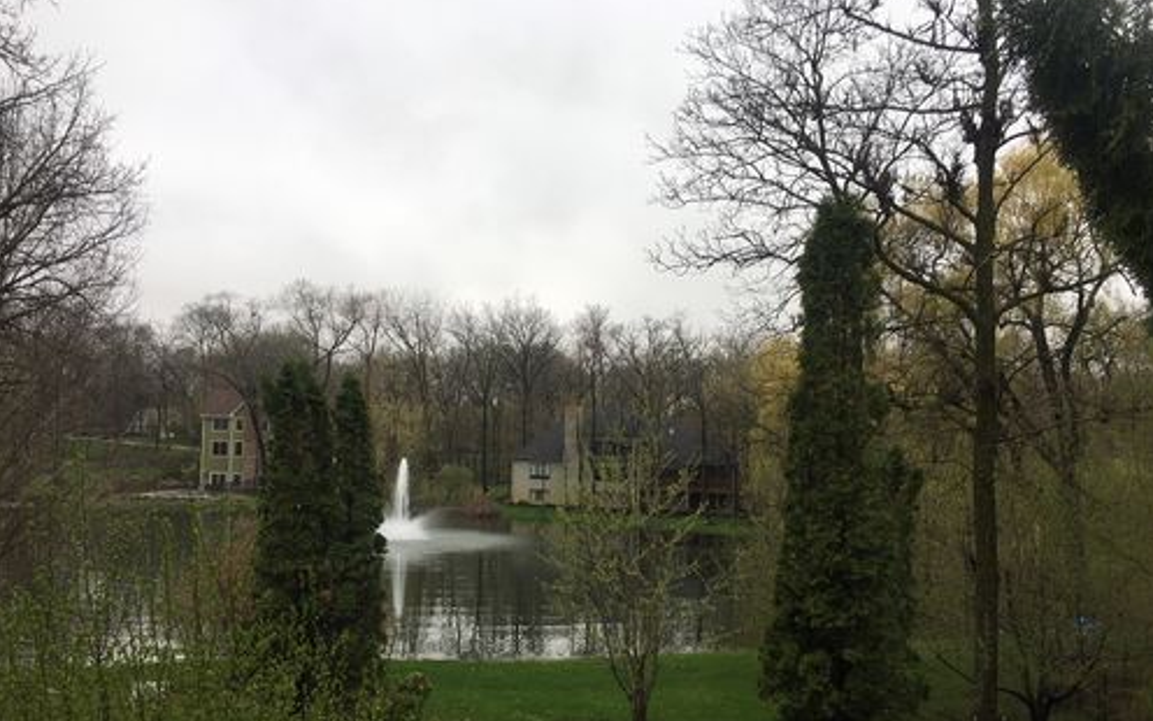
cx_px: 576
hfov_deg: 61.2
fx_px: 974
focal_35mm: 31
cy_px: 420
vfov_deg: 40.5
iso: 25
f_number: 2.2
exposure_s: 1/278
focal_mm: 4.15
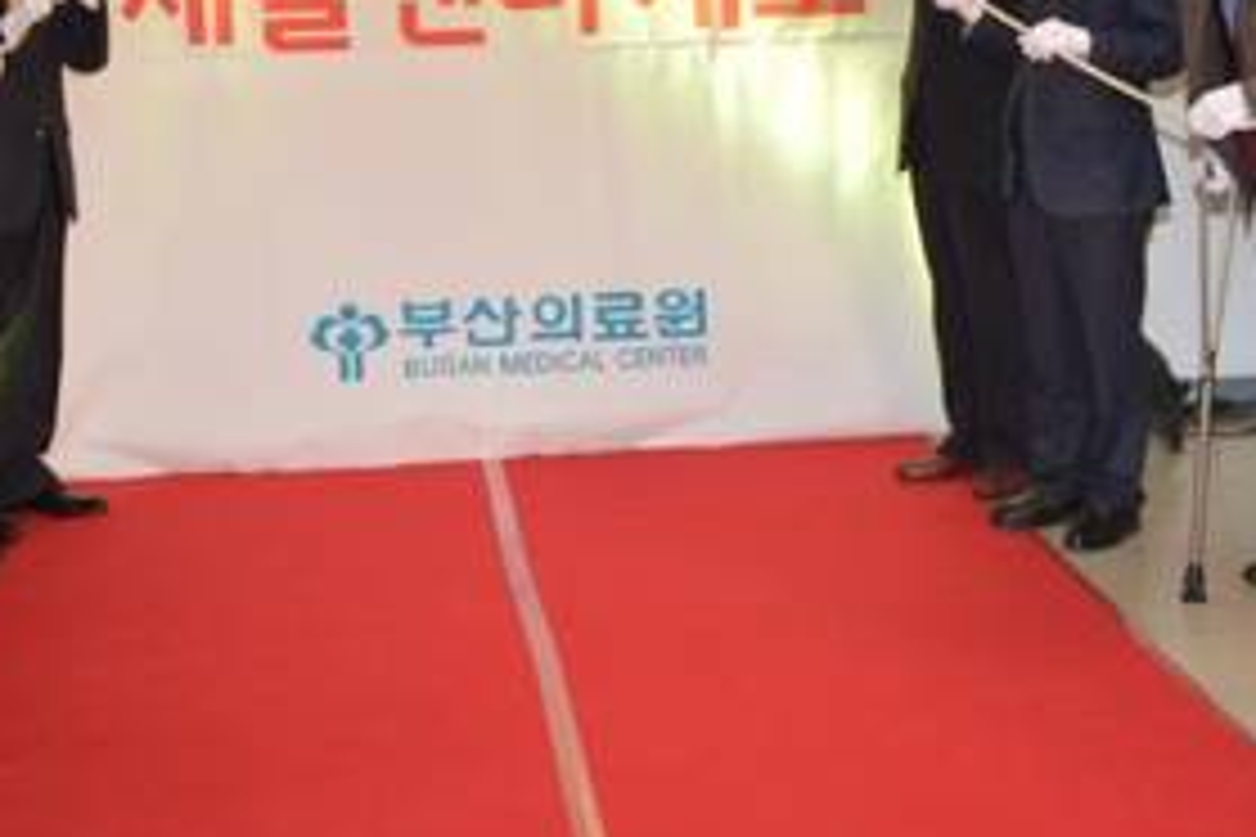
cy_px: 178
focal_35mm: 78
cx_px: 693
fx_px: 2723
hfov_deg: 26.0
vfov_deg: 17.4
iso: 400
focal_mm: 25
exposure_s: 1/100
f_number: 4
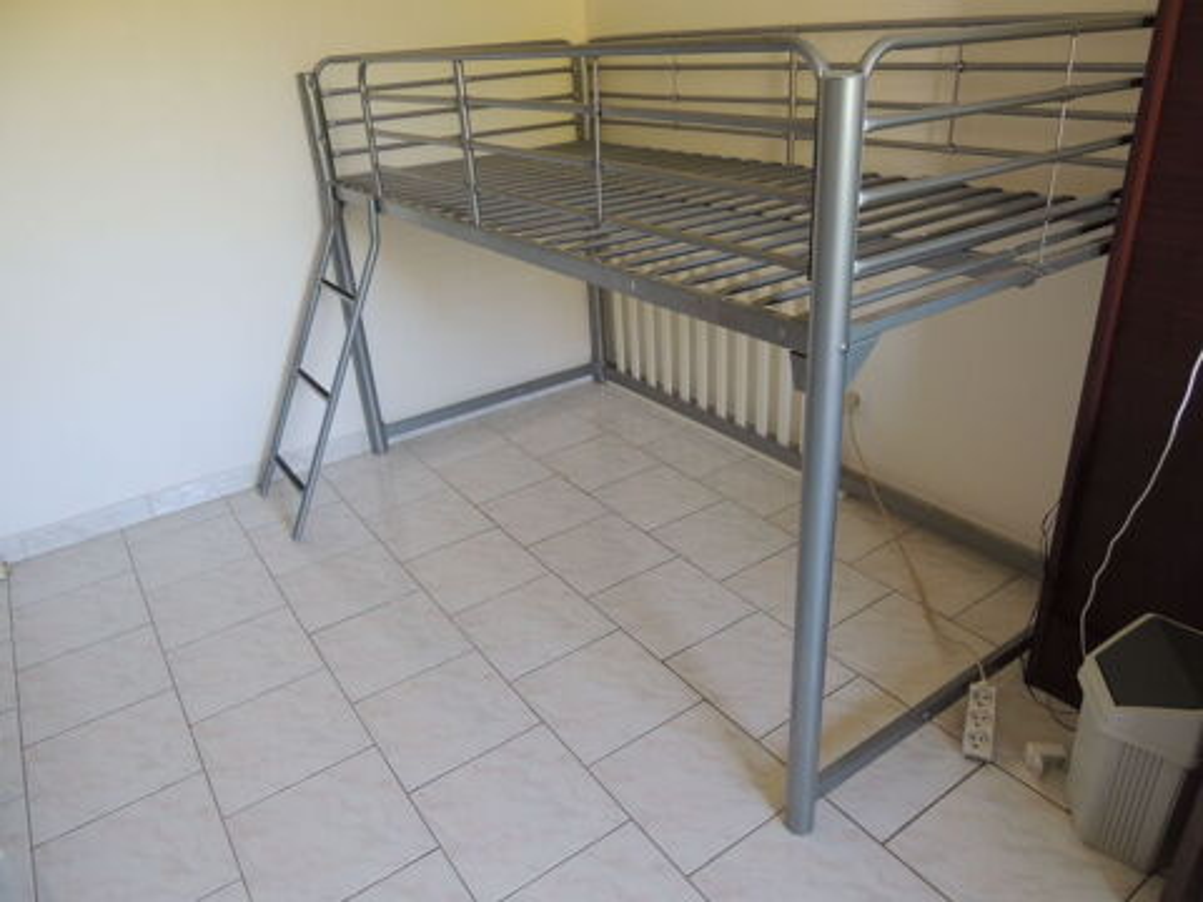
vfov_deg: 56.8
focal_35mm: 24
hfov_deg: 71.6
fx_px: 834
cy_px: 451
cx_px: 602
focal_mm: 4.3
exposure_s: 1/25
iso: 400
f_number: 3
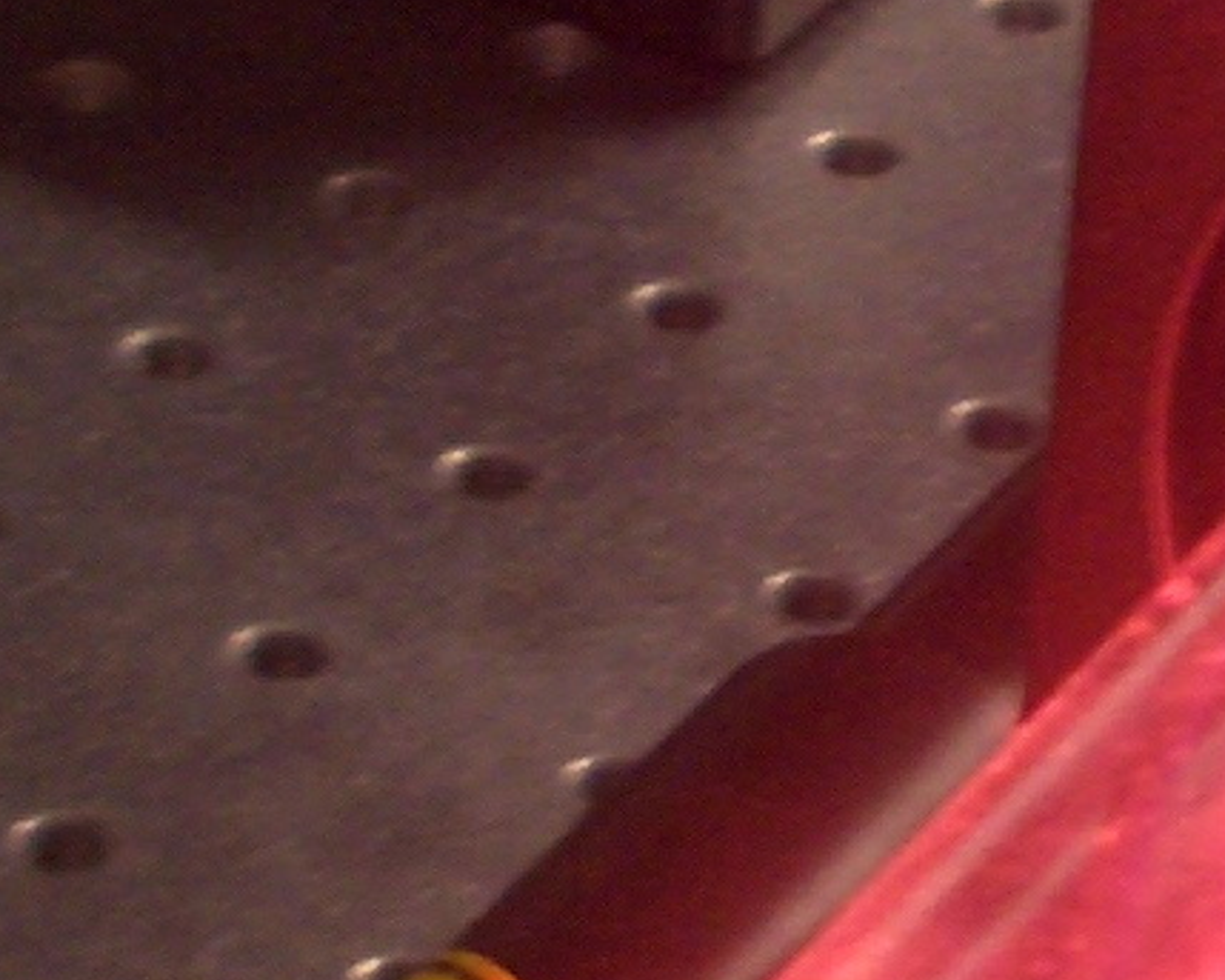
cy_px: 377
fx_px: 7394
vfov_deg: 7.6
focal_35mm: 204
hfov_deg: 9.4
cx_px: 1439
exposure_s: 1/15
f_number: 2.6
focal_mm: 5.8
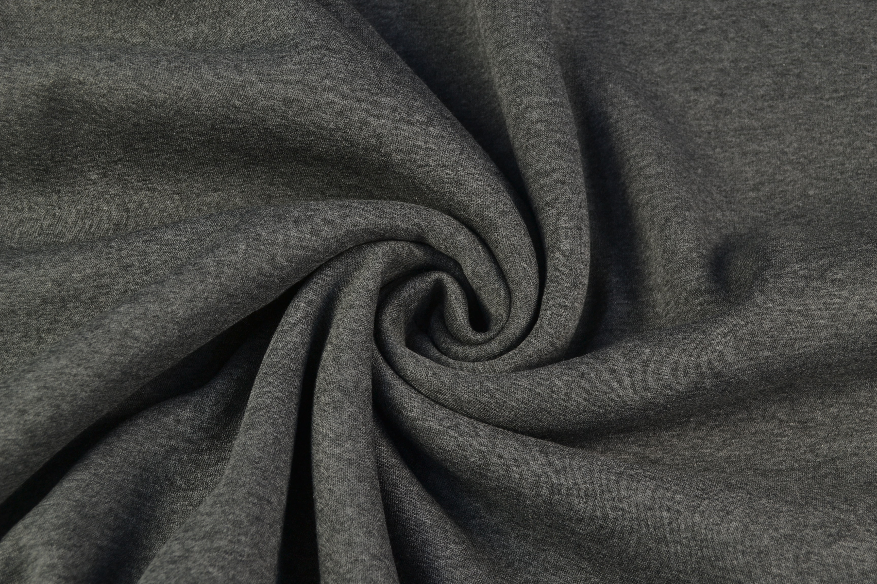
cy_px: 292
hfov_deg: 45.0
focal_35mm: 44
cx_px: 438
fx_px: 1060
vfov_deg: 30.8
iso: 100
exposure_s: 1/15
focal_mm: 29
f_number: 8
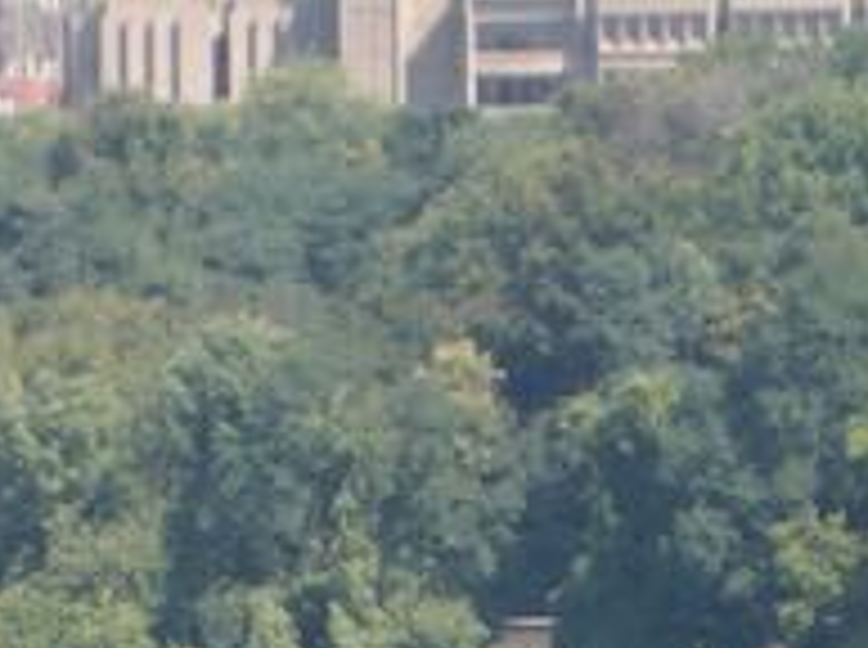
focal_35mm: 349
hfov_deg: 5.7
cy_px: 860
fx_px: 8735
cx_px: 166
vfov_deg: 4.2
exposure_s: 1/250
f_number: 4.8
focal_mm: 17.4
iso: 50
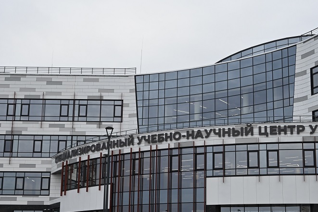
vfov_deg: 27.0
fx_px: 441
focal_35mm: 50
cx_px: 208
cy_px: 121
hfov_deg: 39.3
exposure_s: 1/250
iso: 140
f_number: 5.6
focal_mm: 27.5
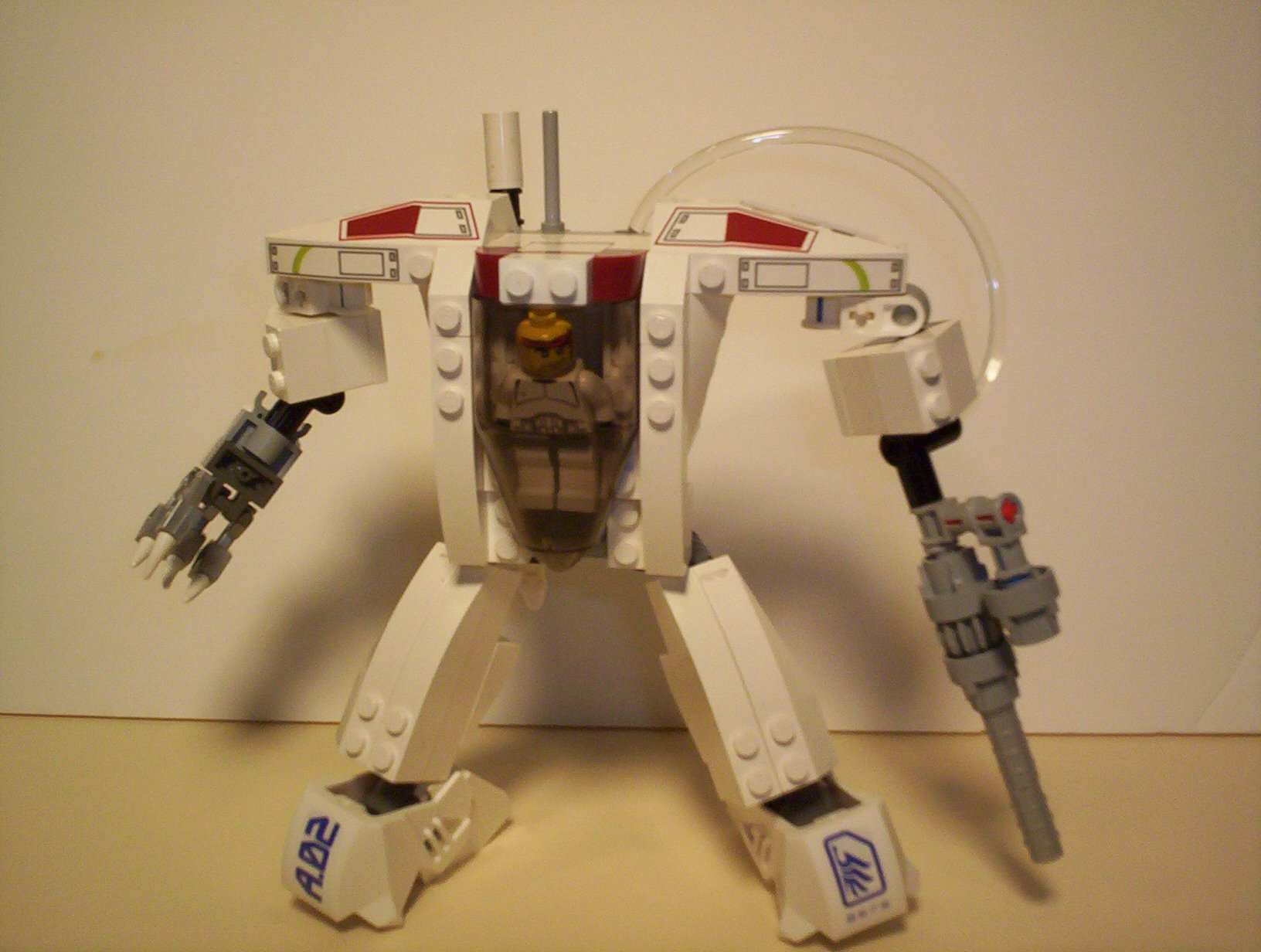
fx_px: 1388
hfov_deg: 48.9
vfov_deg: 37.9
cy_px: 476
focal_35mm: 38
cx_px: 630
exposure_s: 1/60
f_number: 4.5
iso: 140
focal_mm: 4.99
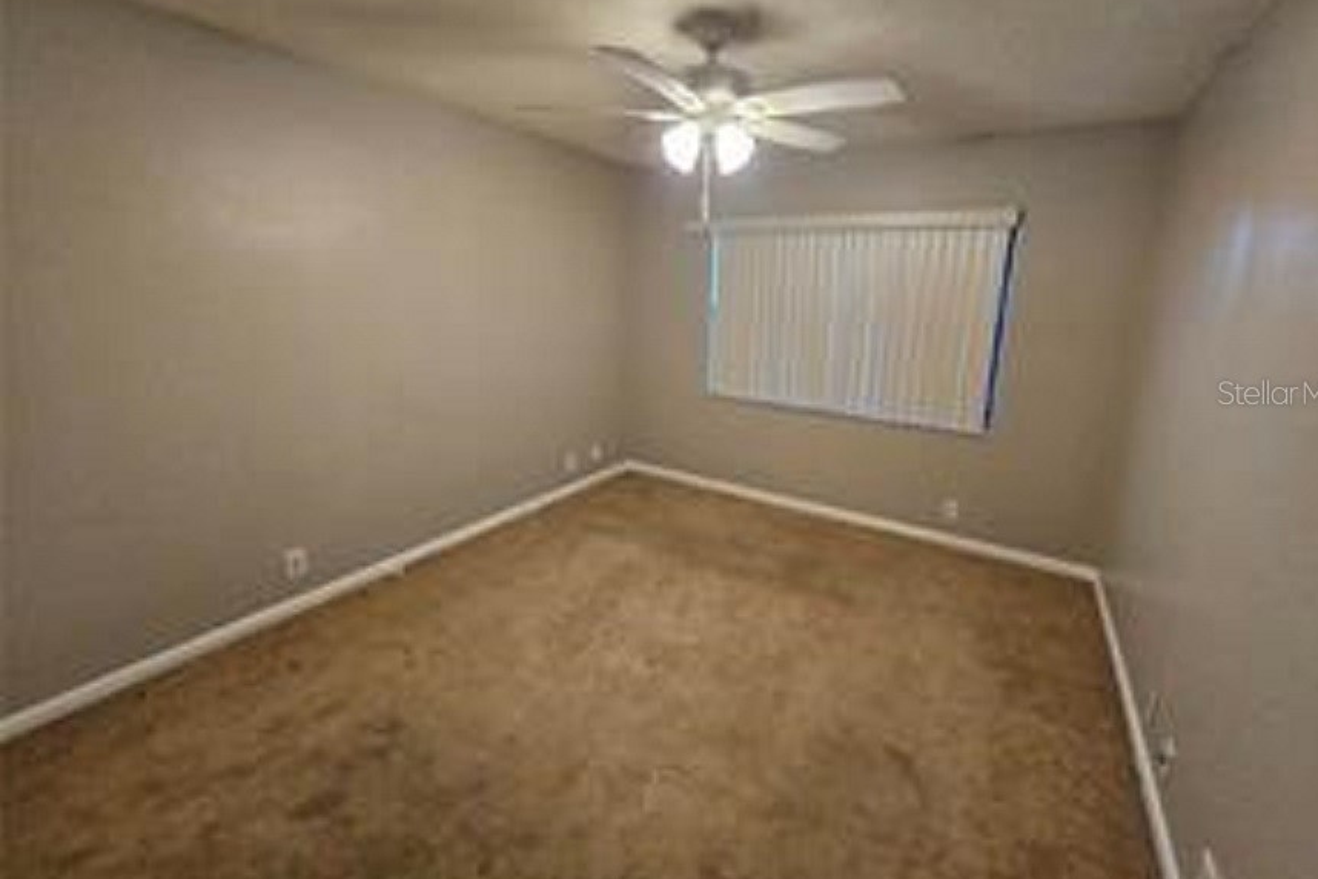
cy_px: 392
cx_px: 681
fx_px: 513
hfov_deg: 104.2
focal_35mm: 14
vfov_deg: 80.9
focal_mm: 2.2
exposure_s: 1/60
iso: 250
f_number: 2.2
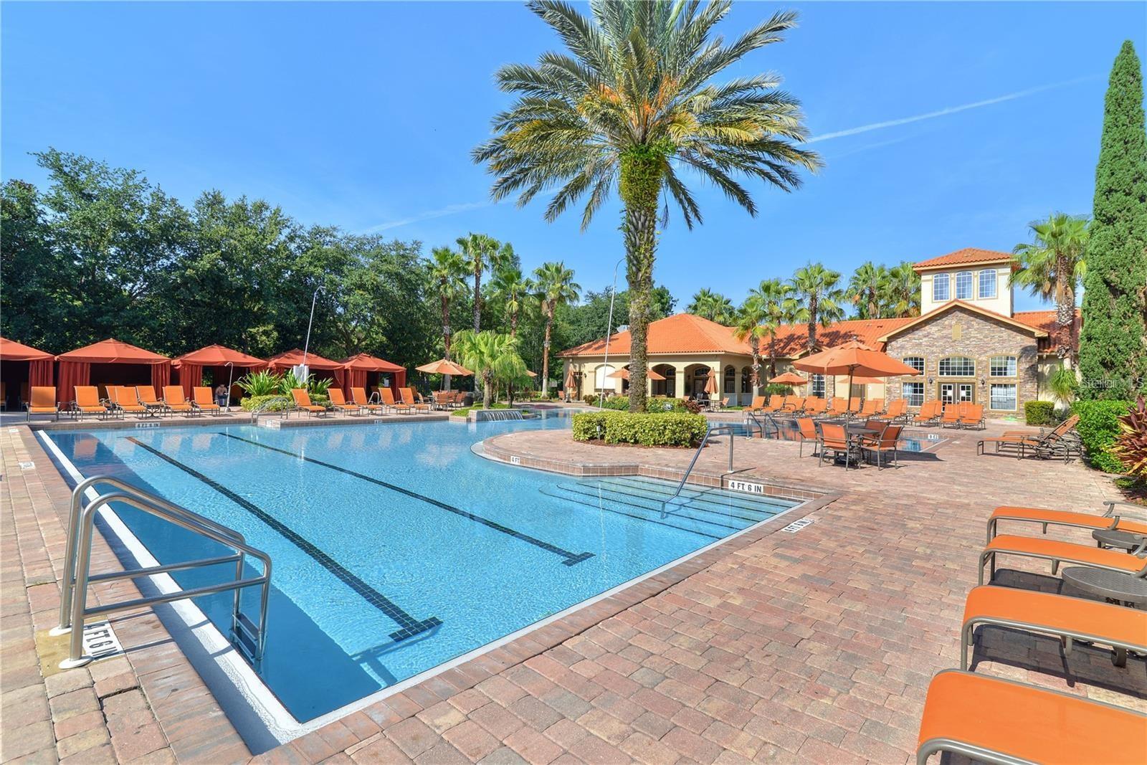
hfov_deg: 96.7
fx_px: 510
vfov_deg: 73.8
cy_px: 382
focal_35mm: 16
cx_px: 574
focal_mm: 16
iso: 125
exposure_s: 1/250
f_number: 8
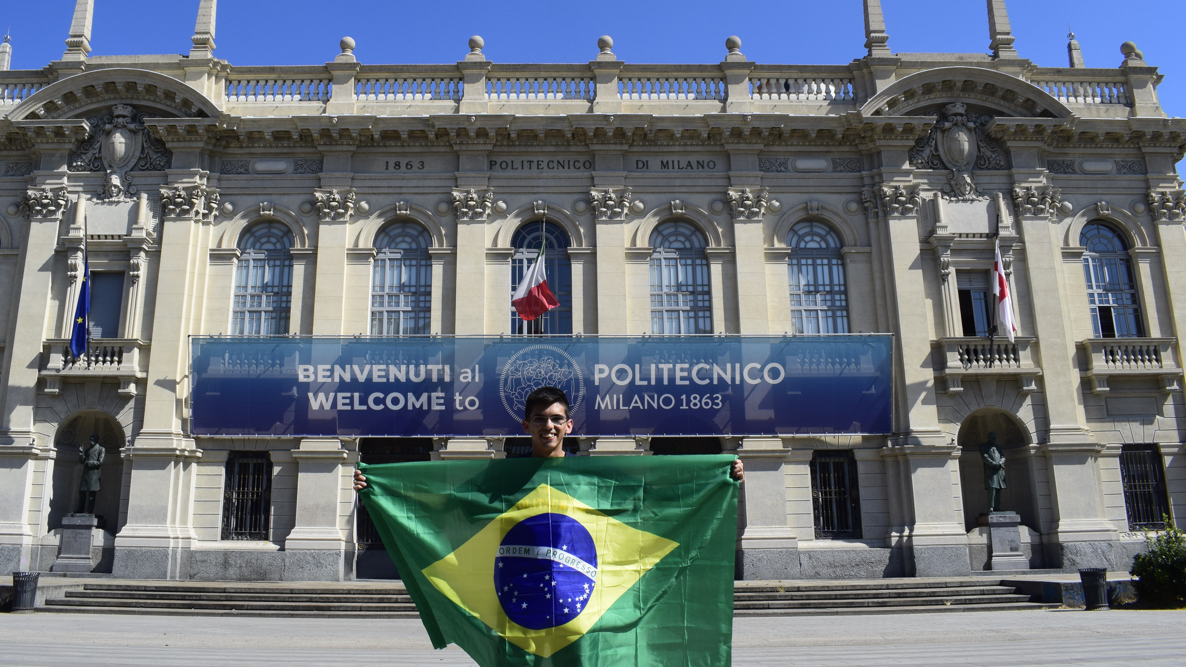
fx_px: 975
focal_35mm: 31
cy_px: 269
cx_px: 538
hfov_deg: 62.5
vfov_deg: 37.6
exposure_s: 1/500
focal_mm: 18
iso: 400
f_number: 11
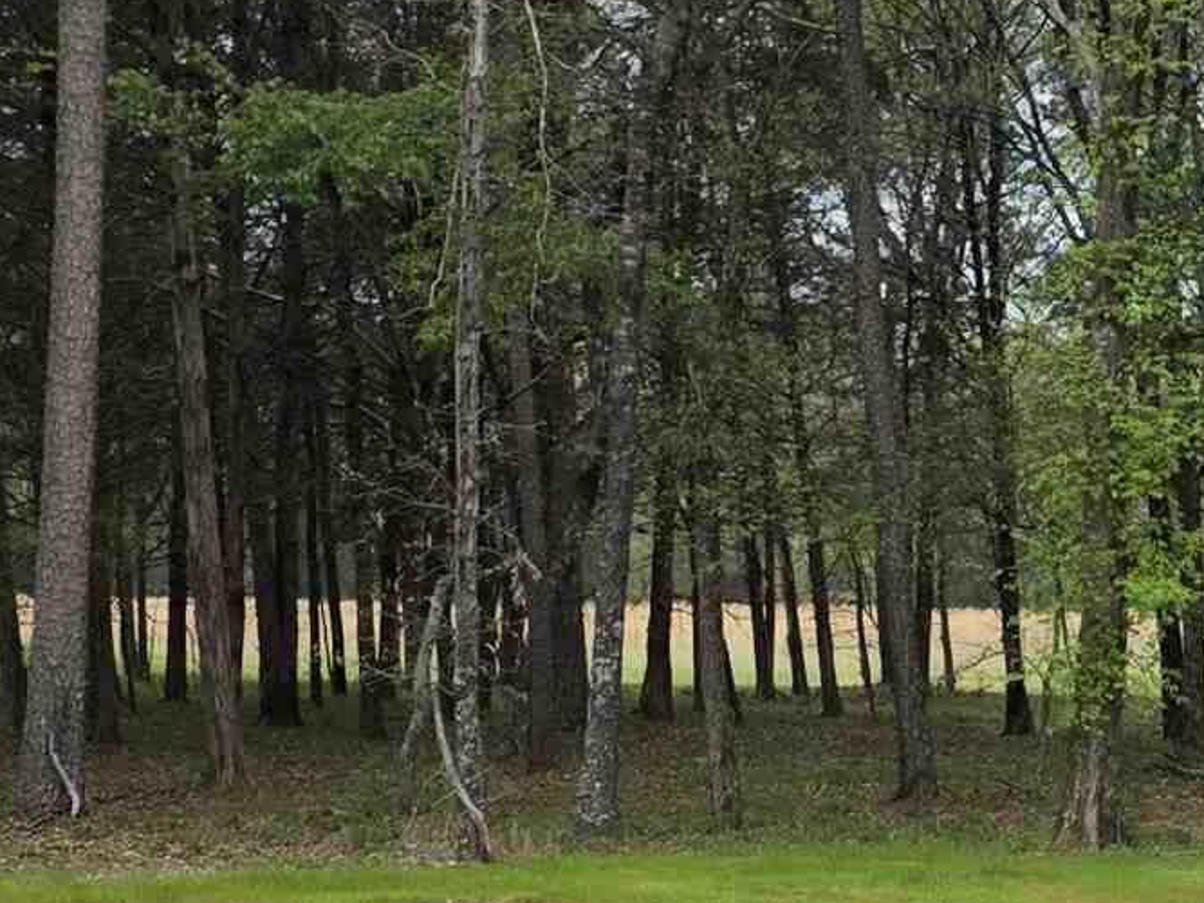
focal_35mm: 106
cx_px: 1283
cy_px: 755
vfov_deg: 13.9
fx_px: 3686
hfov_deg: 18.0
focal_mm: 6.3
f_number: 1.7
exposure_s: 1/3151
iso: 80
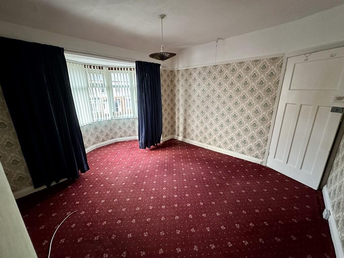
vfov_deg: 85.7
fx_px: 139
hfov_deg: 102.1
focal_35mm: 14
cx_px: 172
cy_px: 129
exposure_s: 1/60
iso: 640
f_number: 2.2
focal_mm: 2.22
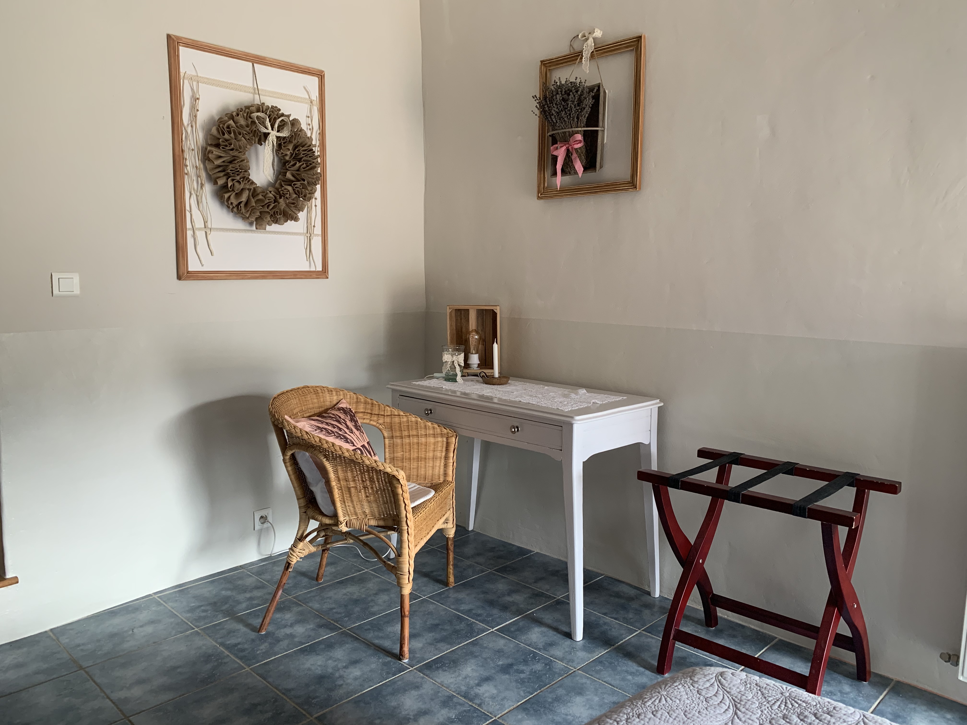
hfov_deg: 67.3
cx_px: 484
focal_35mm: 26
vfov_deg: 53.1
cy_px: 362
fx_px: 726
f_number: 1.8
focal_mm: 4.25
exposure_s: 1/60
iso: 100
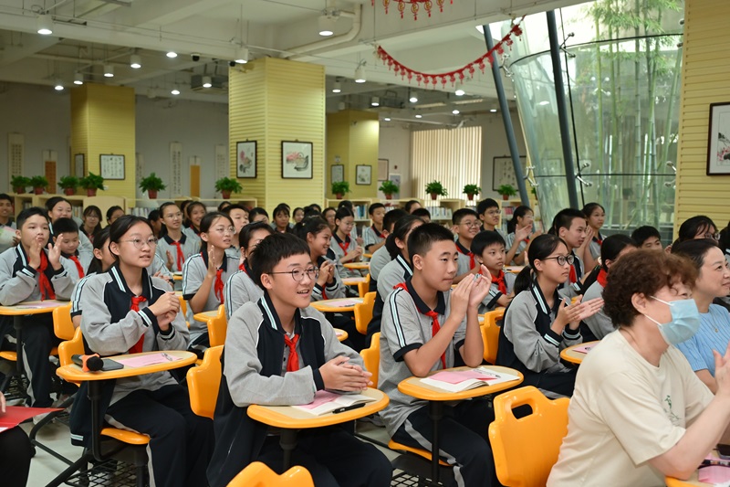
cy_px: 244
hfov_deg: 55.1
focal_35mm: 34
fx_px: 699
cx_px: 365
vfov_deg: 38.3
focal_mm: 34.5
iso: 1800
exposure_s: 1/250
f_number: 4
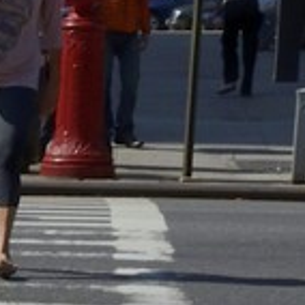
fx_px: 3240
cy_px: 726
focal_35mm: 325
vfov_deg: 5.2
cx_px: -827
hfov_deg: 4.9
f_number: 18
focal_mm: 34
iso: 400
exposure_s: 1/250
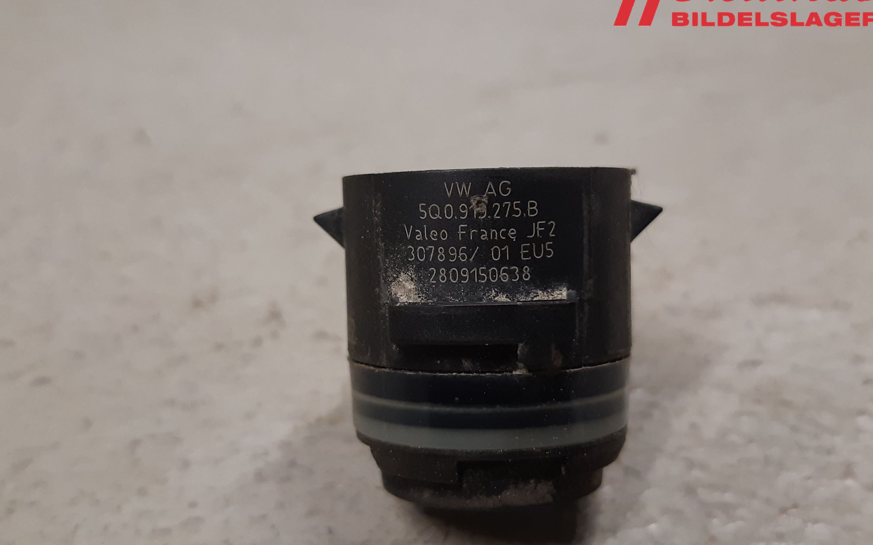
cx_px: 436
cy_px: 285
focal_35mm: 28
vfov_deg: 44.5
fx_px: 666
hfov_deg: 66.5
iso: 125
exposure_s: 1/50
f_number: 1.7
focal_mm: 3.93
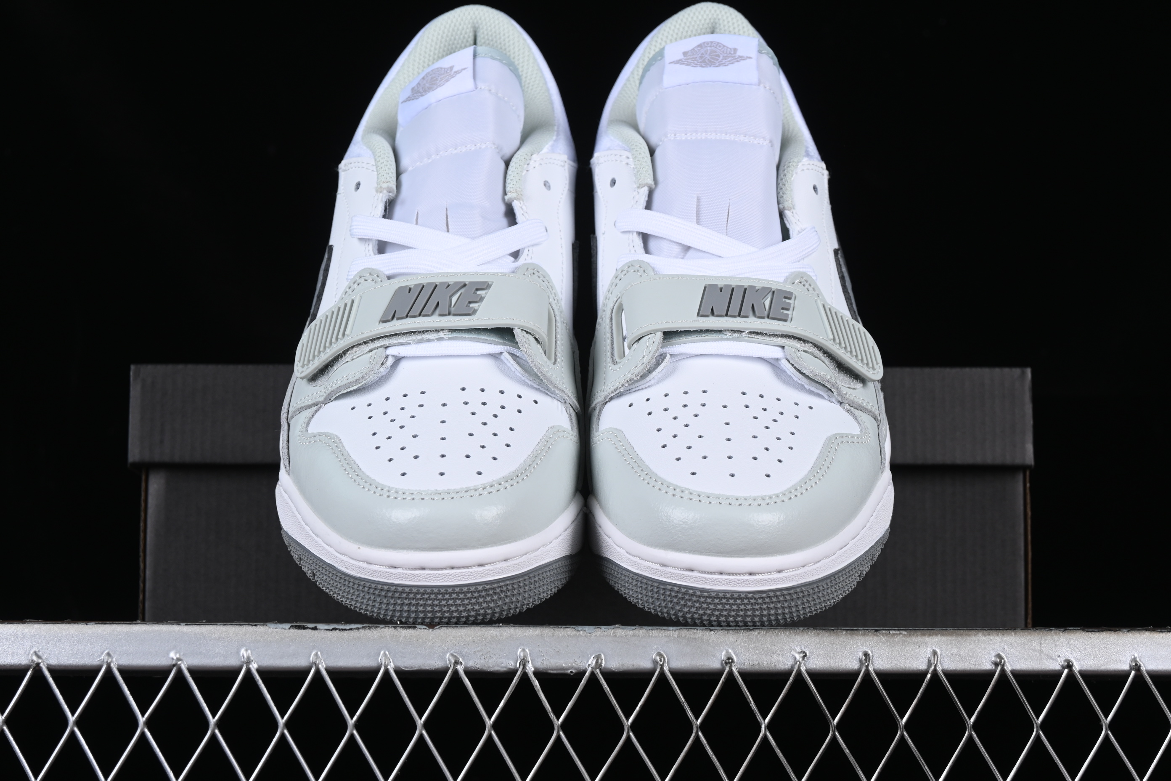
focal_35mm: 75
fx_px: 2439
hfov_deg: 27.0
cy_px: 390
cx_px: 586
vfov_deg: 18.2
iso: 160
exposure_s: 1/80
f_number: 8
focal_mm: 50
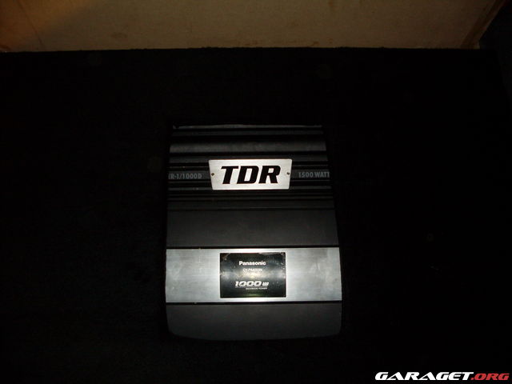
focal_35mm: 38
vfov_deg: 37.7
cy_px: 192
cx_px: 256
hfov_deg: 49.0
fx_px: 562
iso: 100
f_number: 2.8
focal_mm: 6.3
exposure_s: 1/45
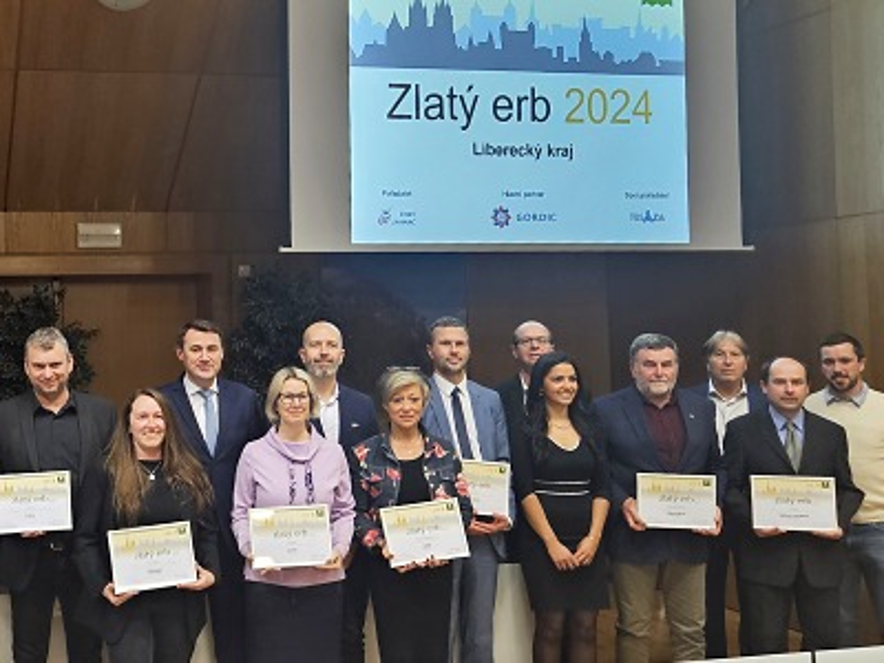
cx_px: 442
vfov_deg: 58.9
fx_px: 587
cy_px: 332
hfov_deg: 73.9
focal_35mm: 23
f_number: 1.8
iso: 250
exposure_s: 1/60
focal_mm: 5.4
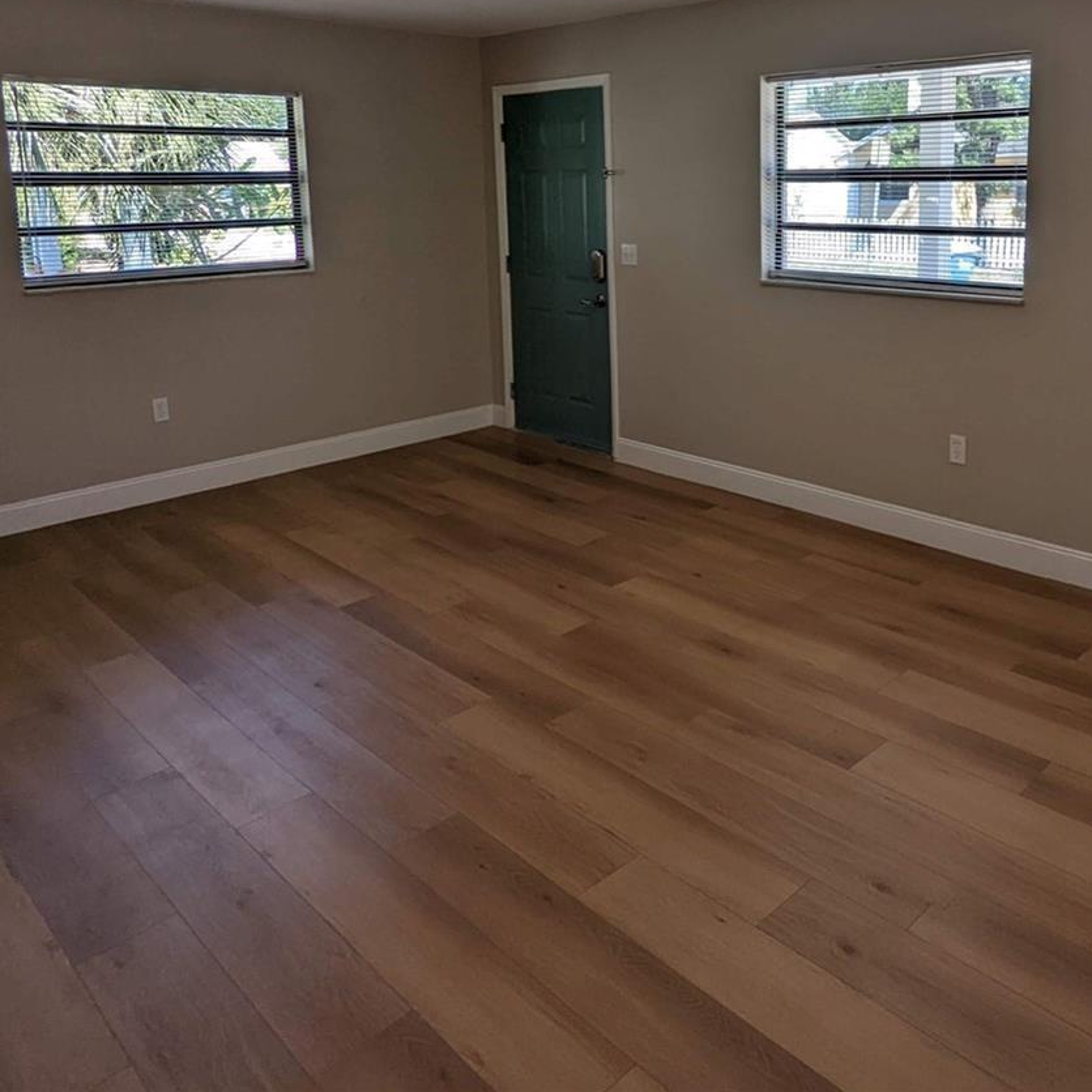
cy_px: 310
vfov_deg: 56.9
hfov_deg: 57.8
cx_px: 728
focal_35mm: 27
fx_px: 964
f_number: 2.2
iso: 57
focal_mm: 2.35
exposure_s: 1/215
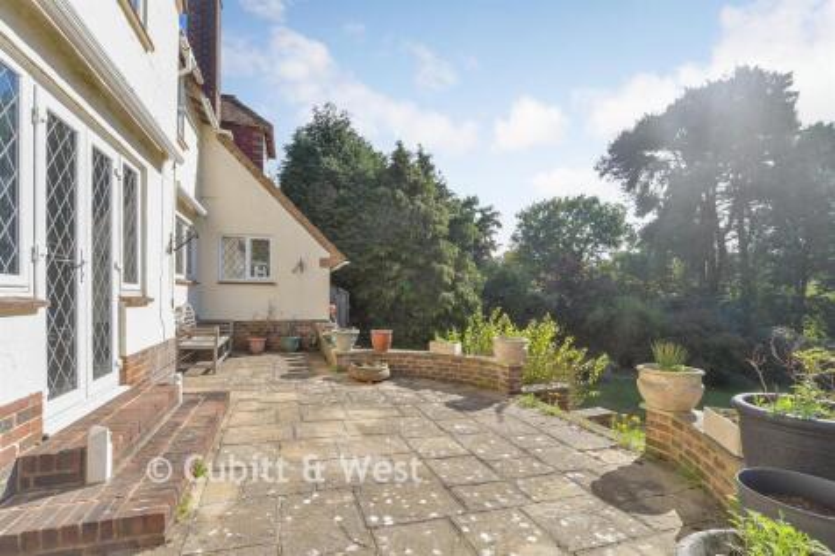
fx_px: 348
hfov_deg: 100.4
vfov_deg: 77.3
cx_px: 418
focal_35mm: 15
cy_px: 278
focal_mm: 10
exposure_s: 1/250
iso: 160
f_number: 8
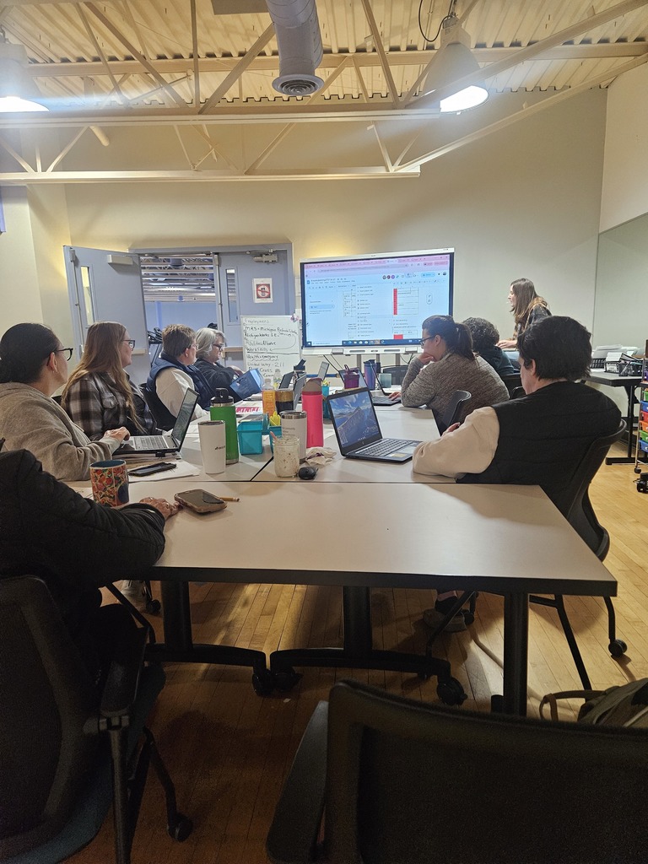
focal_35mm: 23
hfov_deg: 58.9
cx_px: 324
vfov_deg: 73.9
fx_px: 574
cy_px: 432
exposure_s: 1/120
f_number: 1.8
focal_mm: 5.4
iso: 800
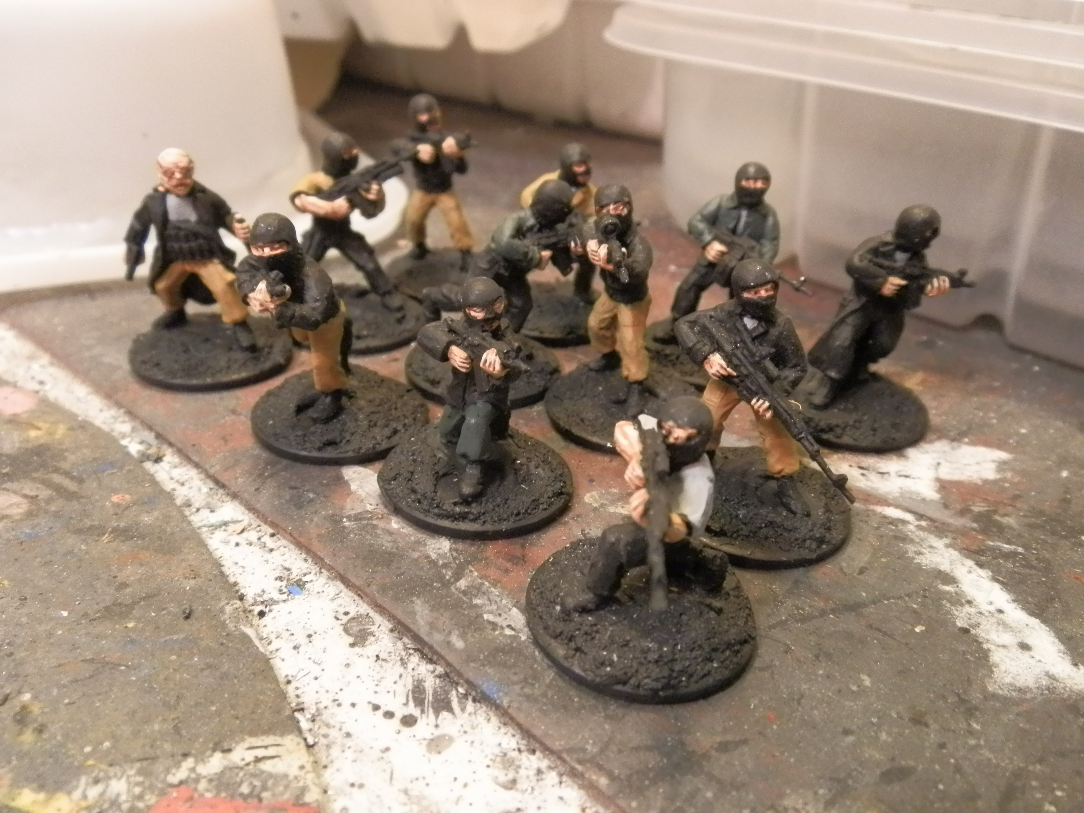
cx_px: 542
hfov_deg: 63.4
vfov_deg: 49.7
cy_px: 406
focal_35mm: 28
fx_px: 877
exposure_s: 1/30
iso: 400
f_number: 3.1
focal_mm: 5
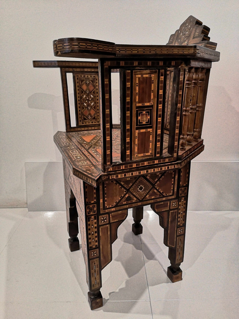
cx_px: 120
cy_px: 160
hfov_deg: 51.4
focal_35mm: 27
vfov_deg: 65.3
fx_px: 249
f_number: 1.8
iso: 400
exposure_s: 3
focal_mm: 3.95
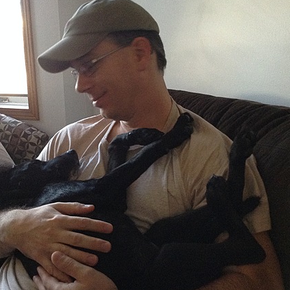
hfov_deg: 38.3
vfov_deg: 38.3
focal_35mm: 44
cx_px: 127
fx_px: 417
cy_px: 145
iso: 250
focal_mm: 3.3
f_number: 2.4
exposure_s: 1/24
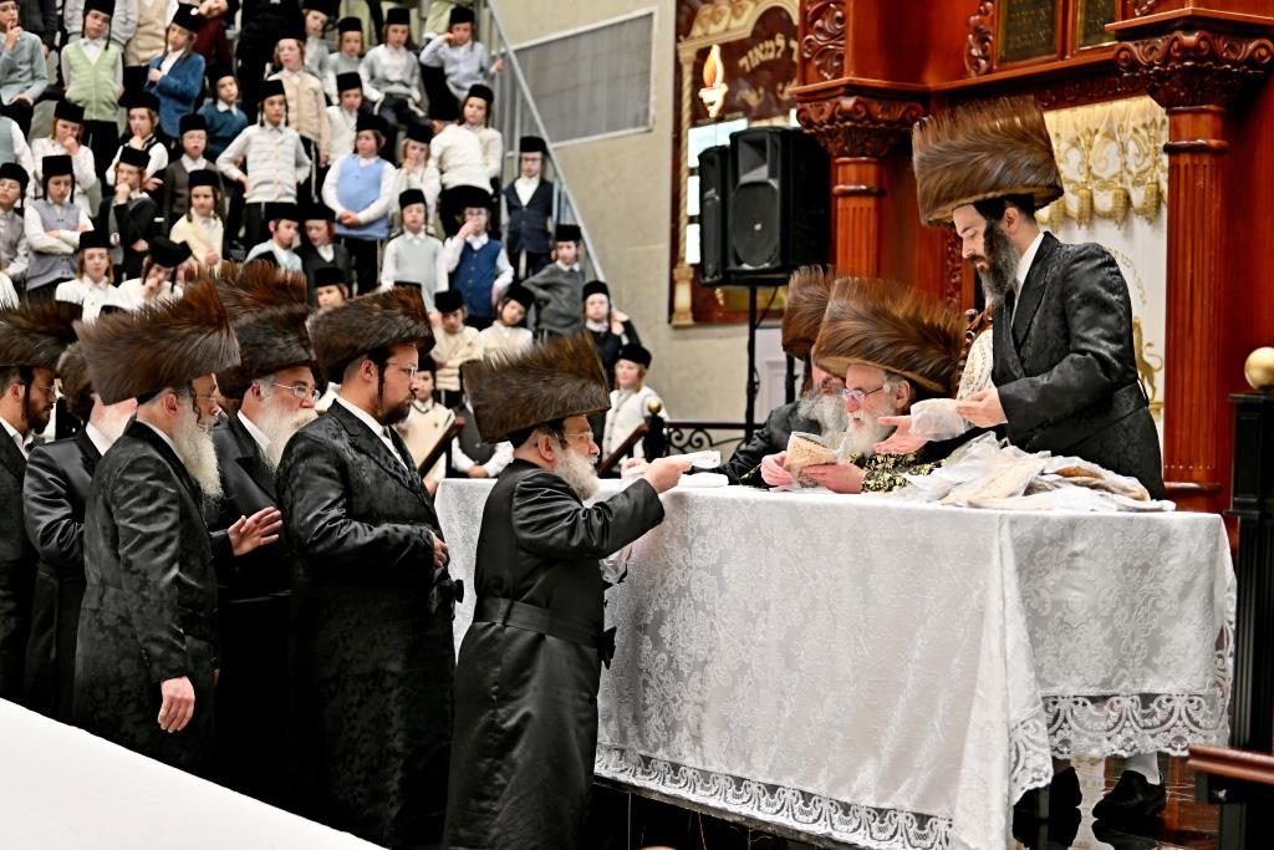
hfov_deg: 28.8
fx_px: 2477
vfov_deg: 19.5
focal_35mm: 70
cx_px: 637
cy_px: 425
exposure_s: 1/320
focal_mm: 70
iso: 200
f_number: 2.8
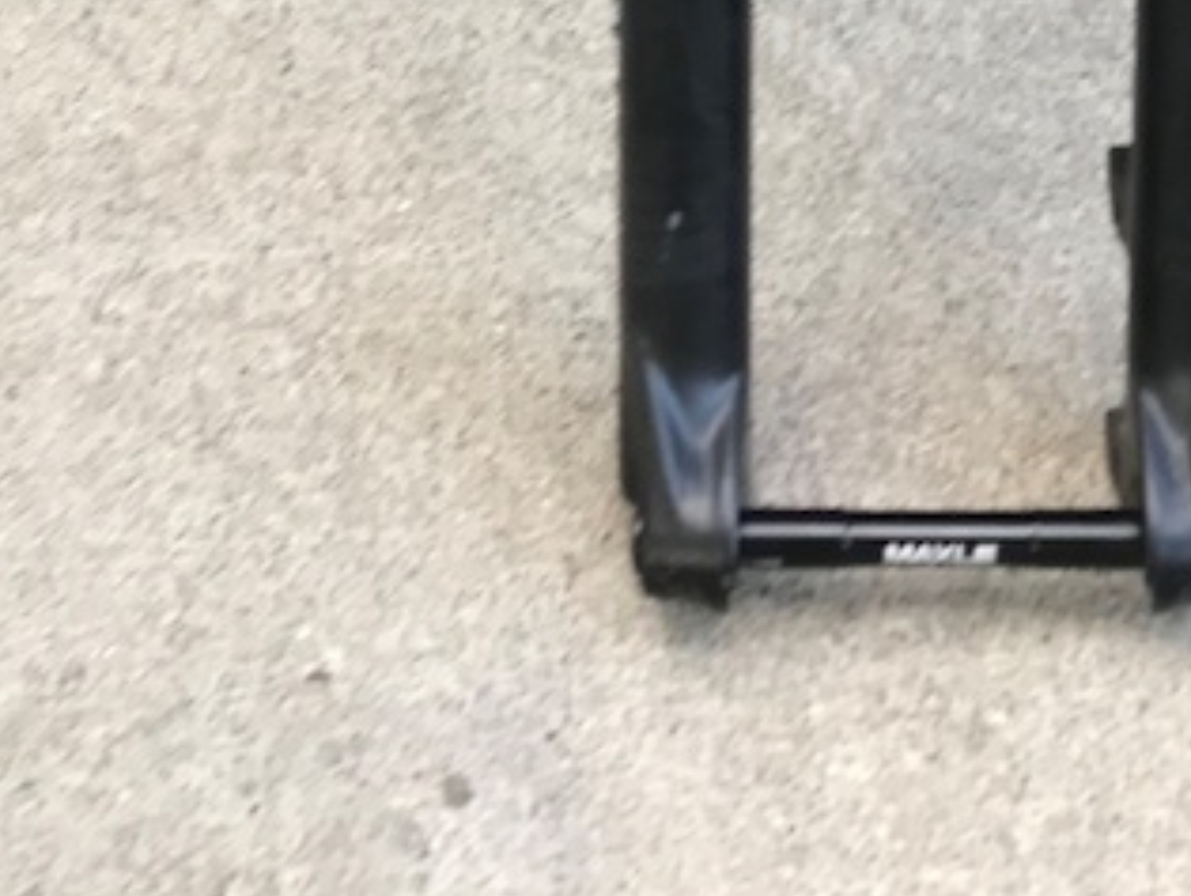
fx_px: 2446
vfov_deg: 17.8
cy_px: -578
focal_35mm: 71
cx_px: 654
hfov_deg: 27.4
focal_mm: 3.99
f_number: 1.8
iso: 40
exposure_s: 1/120
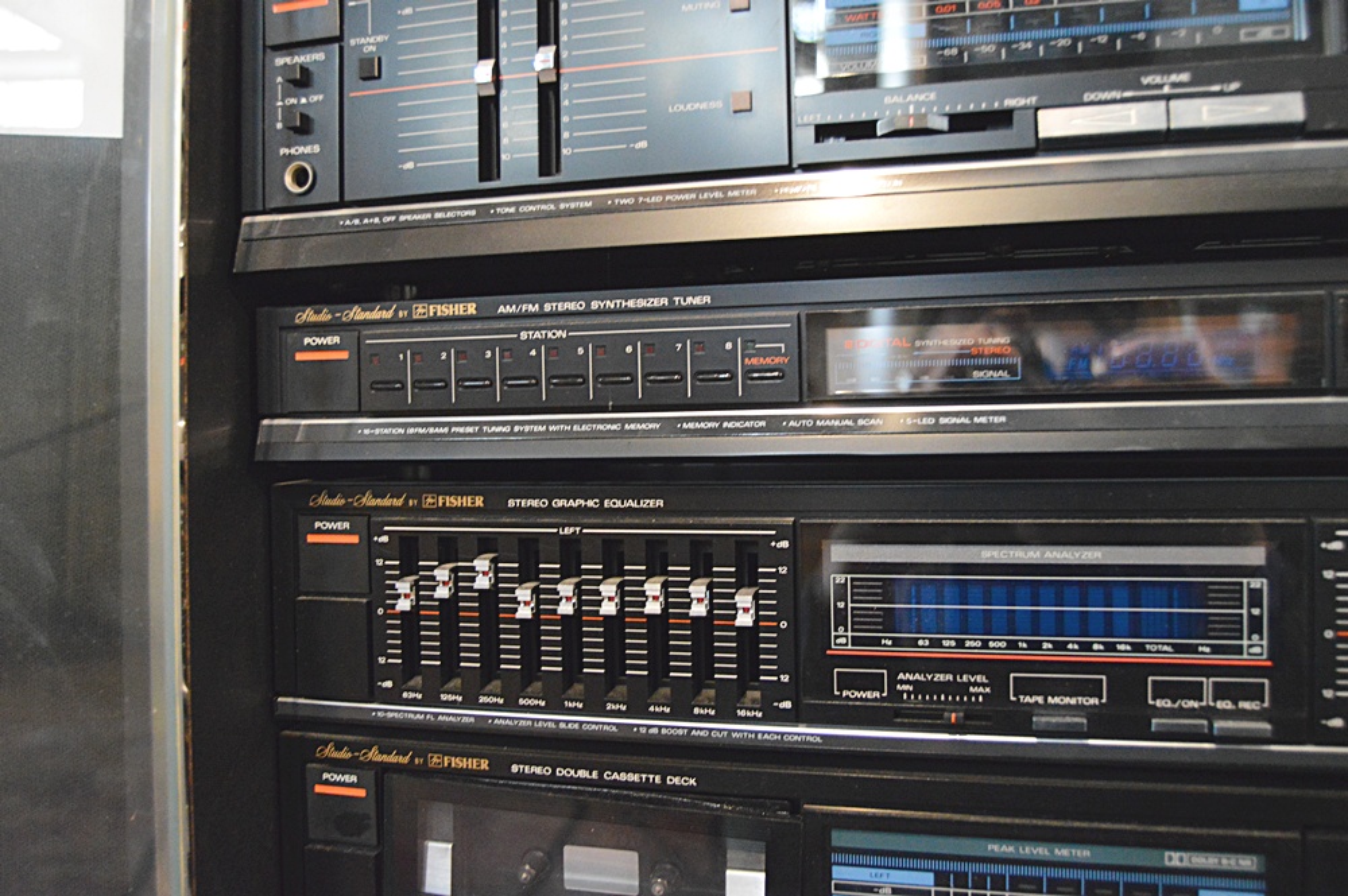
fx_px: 1122
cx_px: 674
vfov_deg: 43.5
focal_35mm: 30
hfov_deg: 62.0
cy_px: 448
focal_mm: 20
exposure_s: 1/15
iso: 3200
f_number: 3.5
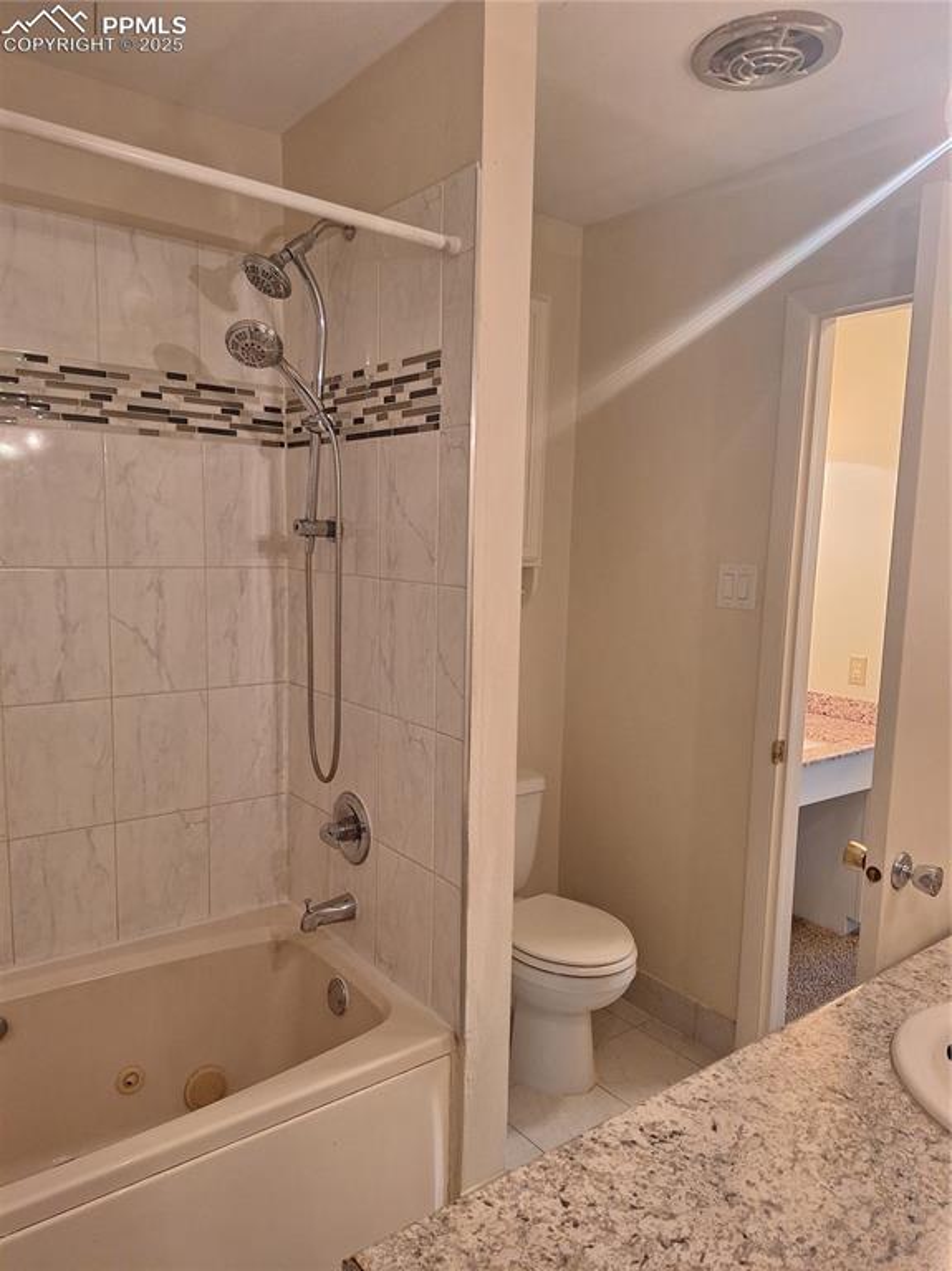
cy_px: 636
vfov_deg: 74.0
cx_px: 476
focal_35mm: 23
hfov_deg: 58.8
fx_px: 844
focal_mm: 5.54
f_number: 1.8
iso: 200
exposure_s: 1/50
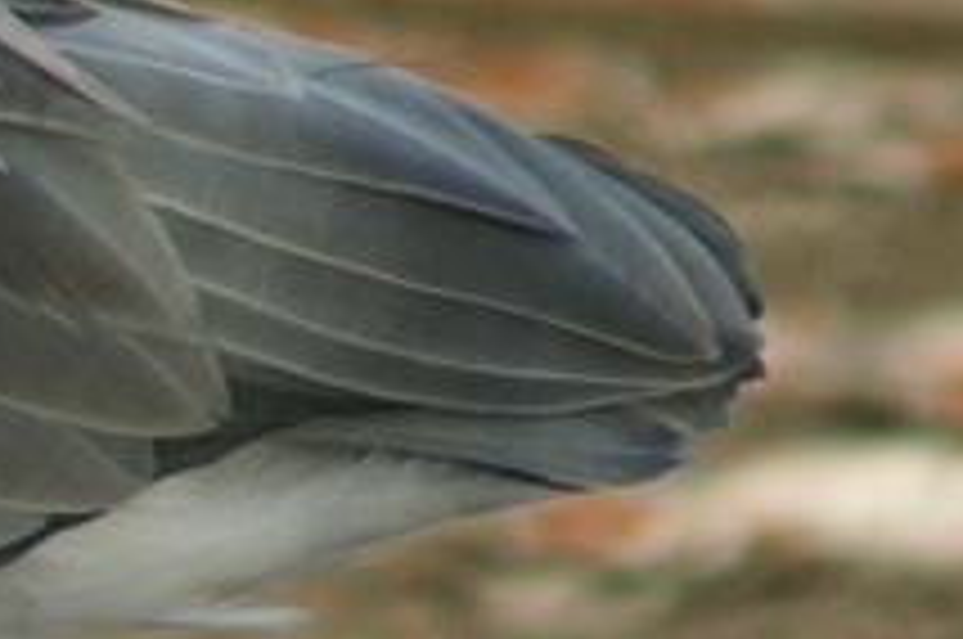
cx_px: -1899
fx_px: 59108
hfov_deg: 0.9
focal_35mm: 2213
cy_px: 950
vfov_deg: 0.6
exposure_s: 1/500
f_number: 4
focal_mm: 210
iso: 200
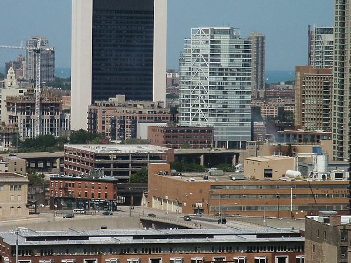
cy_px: 106
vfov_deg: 8.0
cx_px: 128
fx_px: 1885
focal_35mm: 186
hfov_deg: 10.6
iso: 64
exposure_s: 1/350
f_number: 8
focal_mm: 28.22
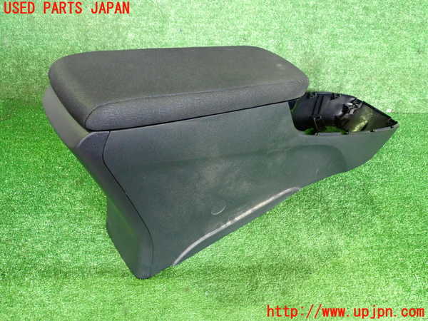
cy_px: 160
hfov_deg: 60.0
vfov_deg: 46.8
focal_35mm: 30
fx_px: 371
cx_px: 214
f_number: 2.3
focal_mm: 5.4
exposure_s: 1/30
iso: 800
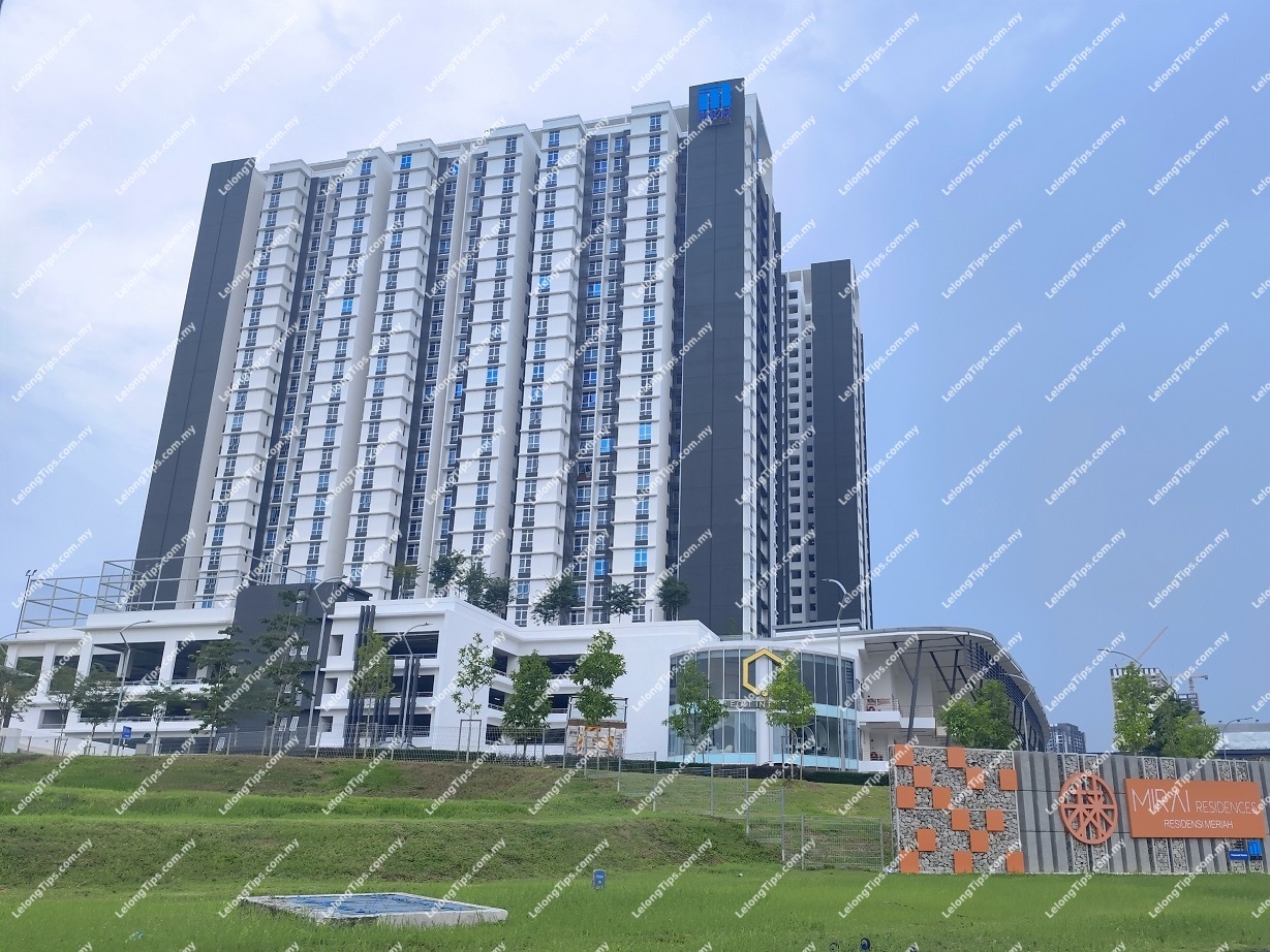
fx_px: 844
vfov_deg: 58.9
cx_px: 635
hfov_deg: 73.9
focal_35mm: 23
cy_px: 476
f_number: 1.65
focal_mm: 6.14
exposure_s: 1/630
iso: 50
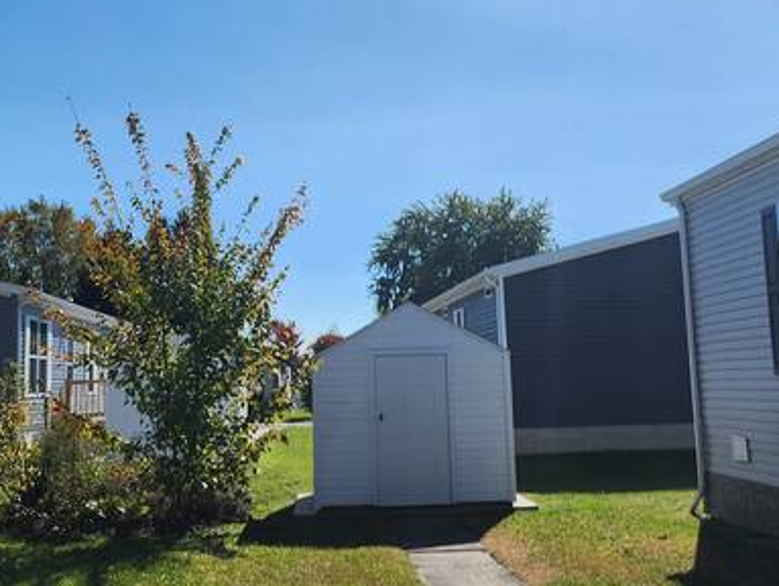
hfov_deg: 35.5
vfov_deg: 26.8
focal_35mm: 54
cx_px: 338
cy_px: 168
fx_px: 1216
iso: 12
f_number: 1.8
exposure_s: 1/2359
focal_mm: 6.4
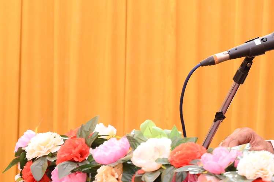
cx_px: 268
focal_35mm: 242
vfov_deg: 5.7
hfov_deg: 8.5
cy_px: 63
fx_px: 1841
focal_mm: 100
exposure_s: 1/160
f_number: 7.1
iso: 800
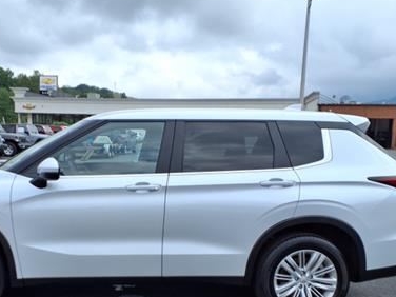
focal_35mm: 46
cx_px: 119
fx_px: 526
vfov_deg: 31.0
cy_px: 220
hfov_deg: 40.5
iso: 40
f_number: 1.9
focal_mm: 3.58
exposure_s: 1/1111
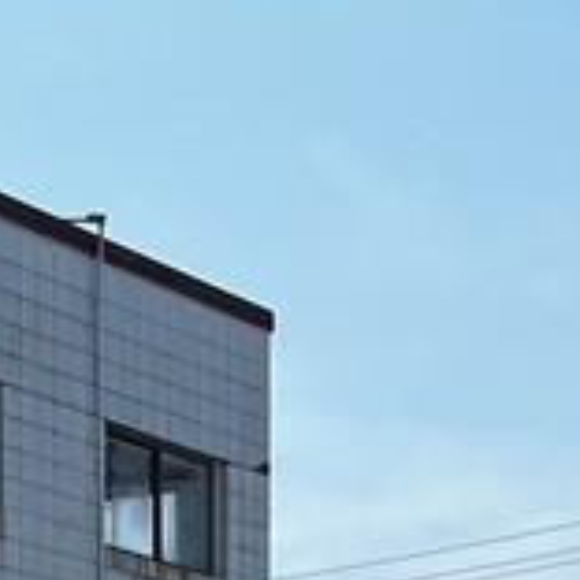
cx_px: 290
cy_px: 1398
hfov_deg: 11.6
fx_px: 2862
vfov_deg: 10.1
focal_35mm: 151
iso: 50
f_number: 1.6
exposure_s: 1/5076
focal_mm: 5.1
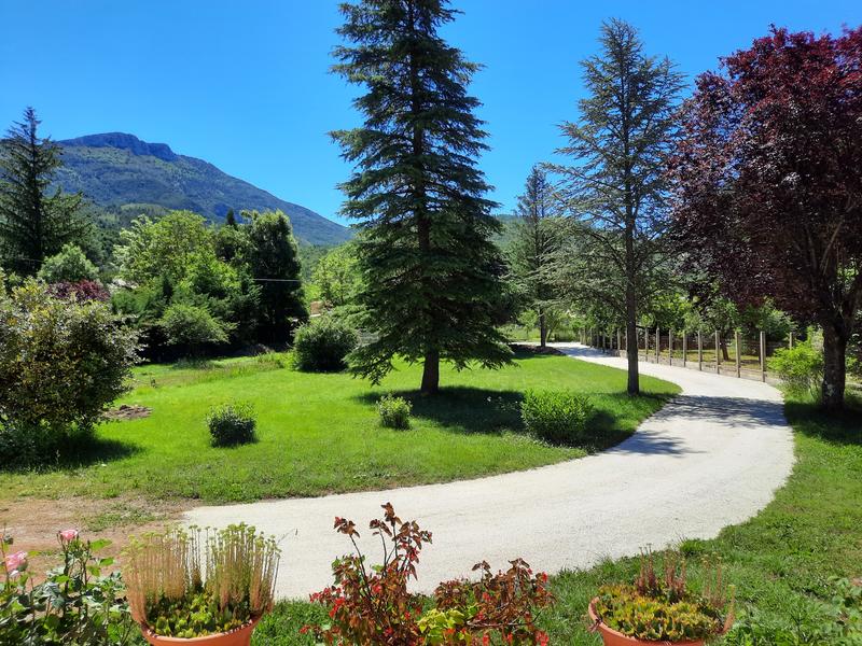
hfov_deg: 69.4
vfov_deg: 54.9
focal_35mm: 25
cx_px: 431
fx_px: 623
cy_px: 323
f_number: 2
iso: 32
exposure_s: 1/992
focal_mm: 4.6
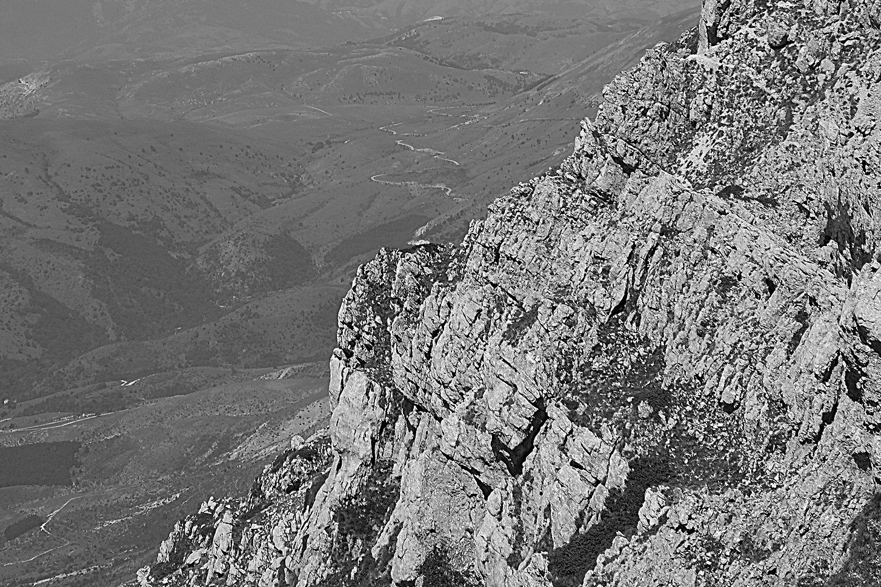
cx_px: 458
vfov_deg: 10.0
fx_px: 3352
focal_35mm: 137
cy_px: 153
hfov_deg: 15.0
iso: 200
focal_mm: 55
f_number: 11
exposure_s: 1/400
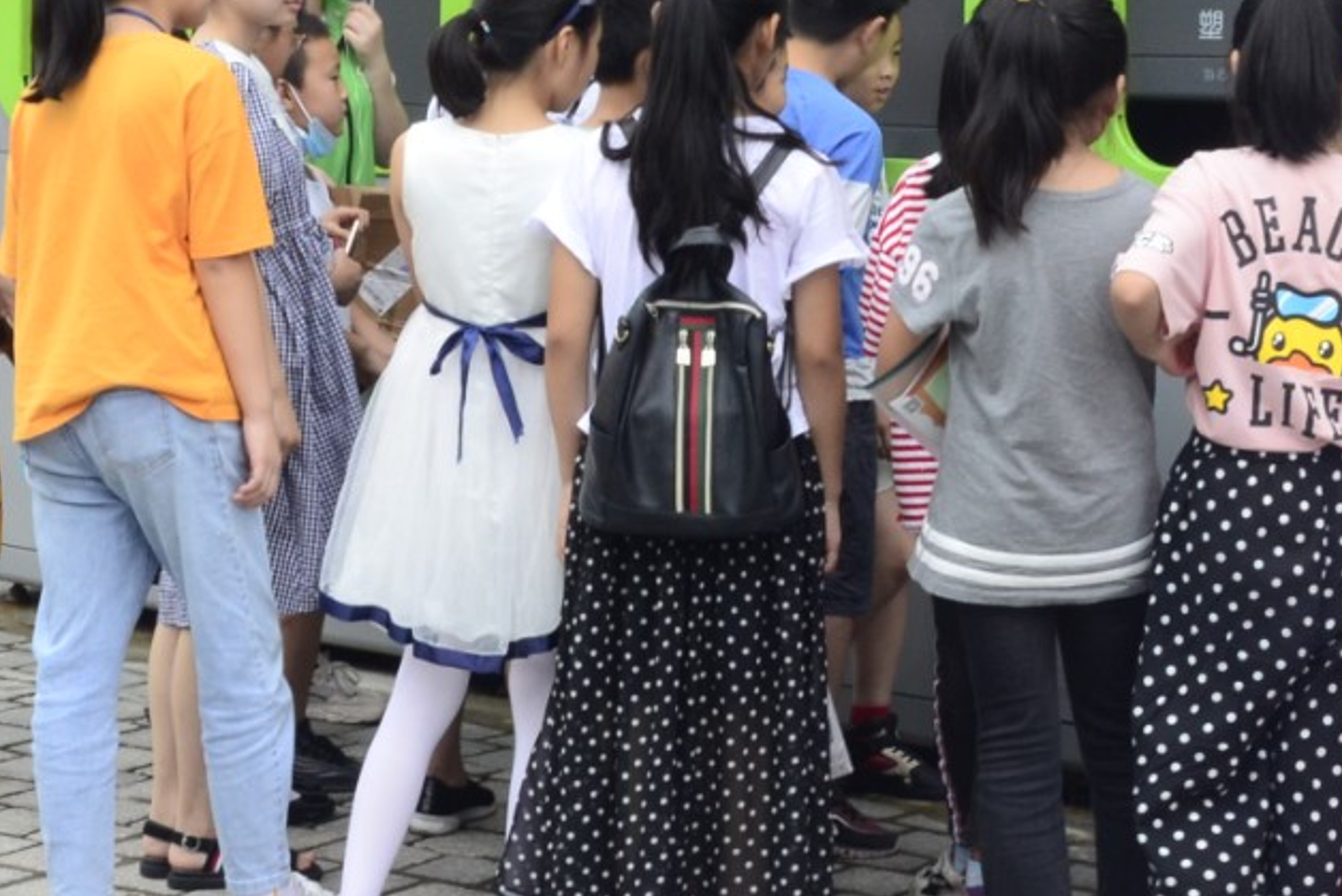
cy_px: 27
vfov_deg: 14.2
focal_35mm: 95
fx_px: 3552
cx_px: 716
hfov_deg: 21.4
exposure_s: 1/80
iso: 500
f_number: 16
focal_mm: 25
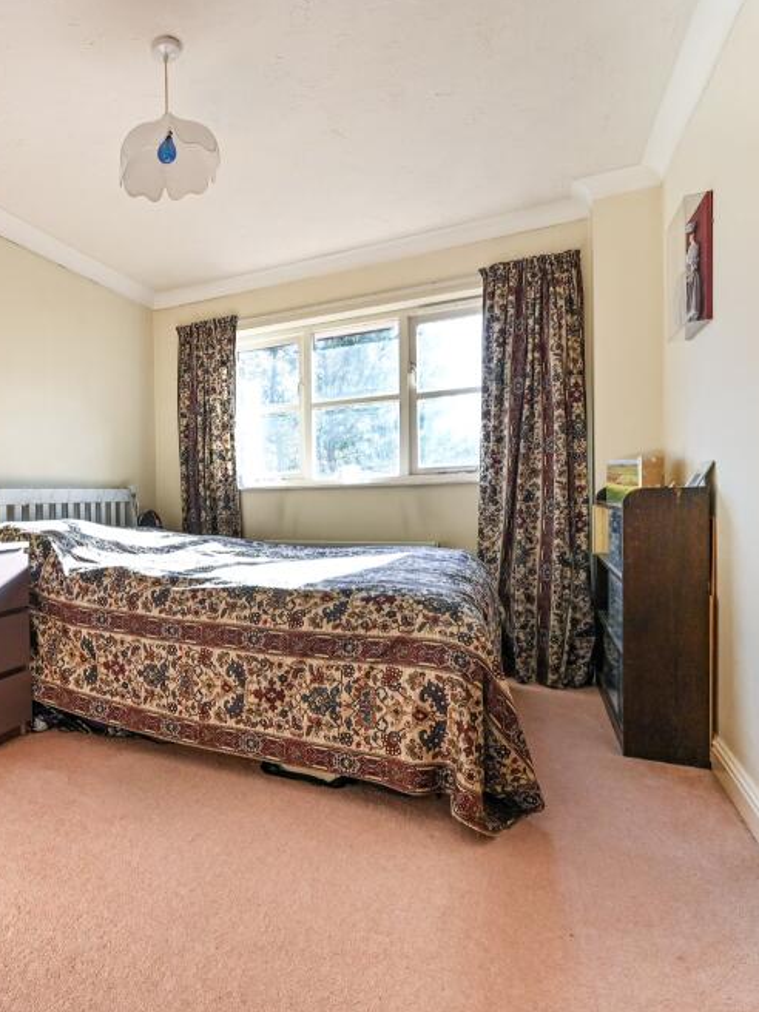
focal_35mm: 21
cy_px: 517
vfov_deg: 79.0
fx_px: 614
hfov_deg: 57.6
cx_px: 130
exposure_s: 1/80
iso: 400
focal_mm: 14
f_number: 8
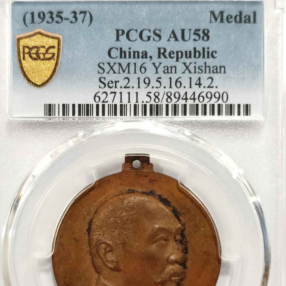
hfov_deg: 22.2
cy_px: 190
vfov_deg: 22.1
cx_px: 135
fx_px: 729
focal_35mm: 78
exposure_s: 1/100
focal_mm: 5.56
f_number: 16
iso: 160
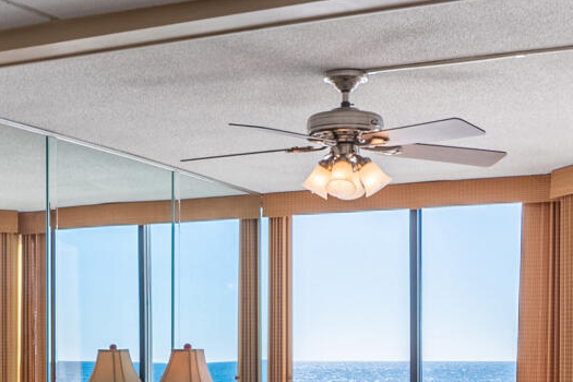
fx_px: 1273
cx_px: 123
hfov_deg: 25.0
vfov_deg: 16.8
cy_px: 366
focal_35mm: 80
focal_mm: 14
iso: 250
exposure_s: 1/1250
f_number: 8
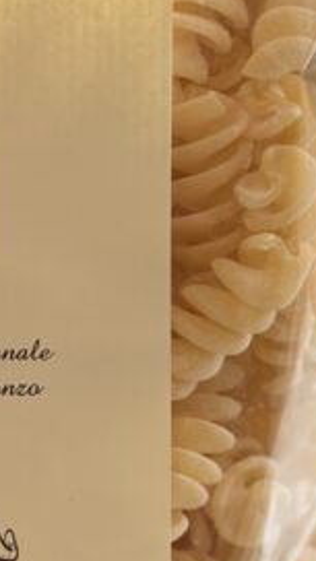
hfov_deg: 5.6
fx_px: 3173
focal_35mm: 213
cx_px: -149
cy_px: 353
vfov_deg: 10.1
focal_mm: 5.96
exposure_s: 1/88
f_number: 1.6
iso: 50
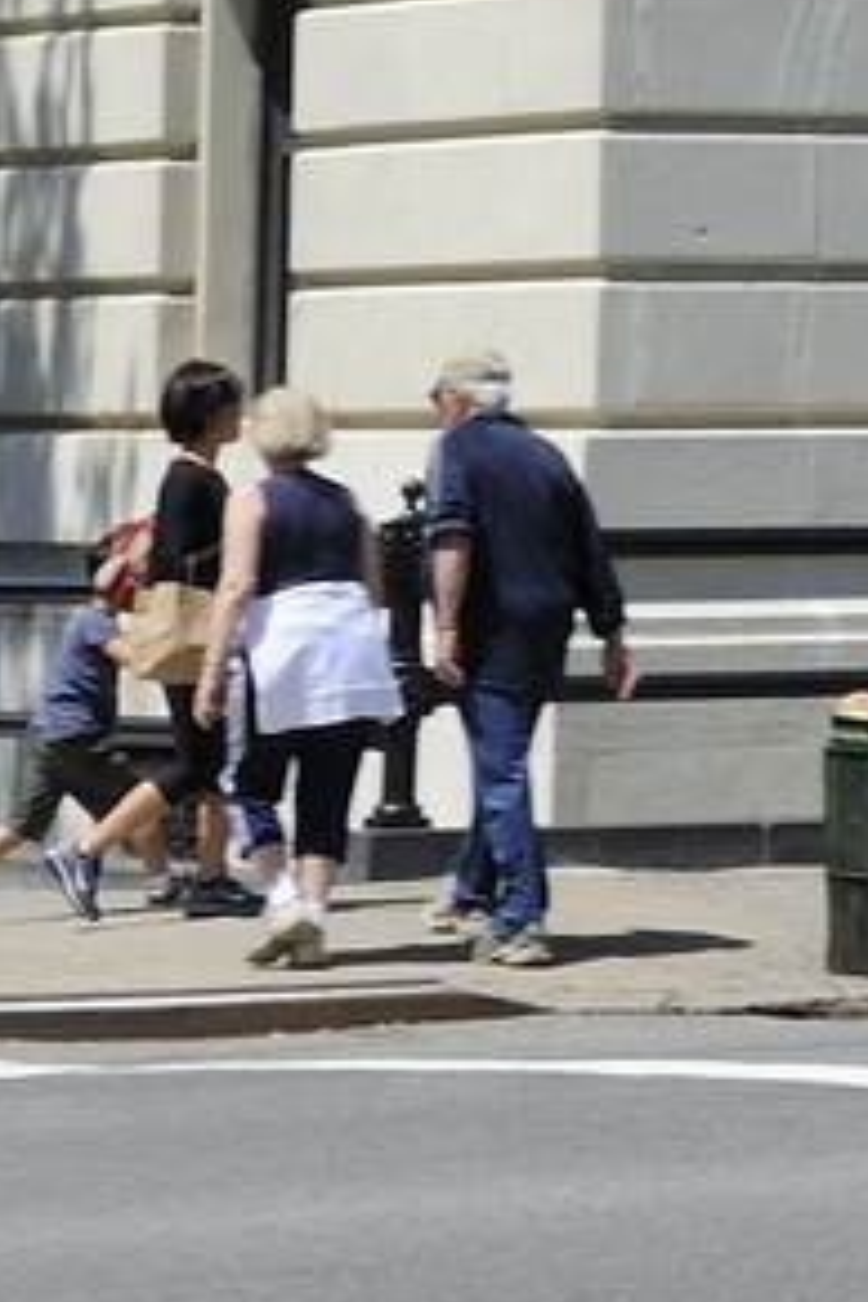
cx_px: 3141
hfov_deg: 5.6
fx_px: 7956
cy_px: -407
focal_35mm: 220
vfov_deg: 9.2
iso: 200
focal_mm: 40
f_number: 11
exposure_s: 1/250
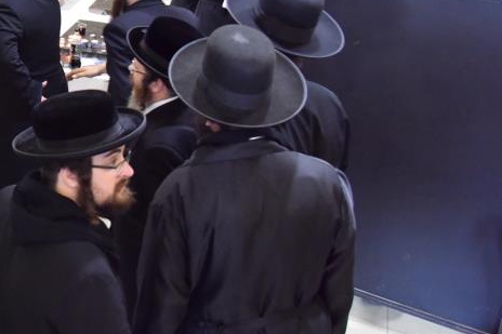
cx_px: -36
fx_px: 739
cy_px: 70
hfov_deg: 33.3
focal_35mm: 53
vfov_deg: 25.1
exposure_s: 1/100
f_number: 4
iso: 3200
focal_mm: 24
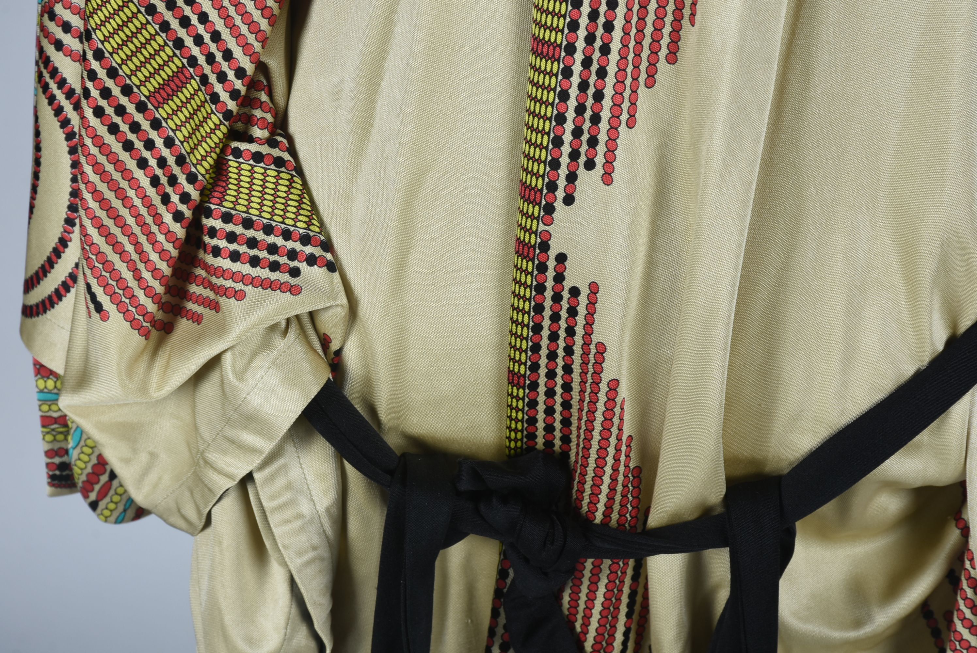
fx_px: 3463
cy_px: 326
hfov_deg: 16.1
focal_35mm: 128
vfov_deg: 10.8
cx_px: 488
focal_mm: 85
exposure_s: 1/125
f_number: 13
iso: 200
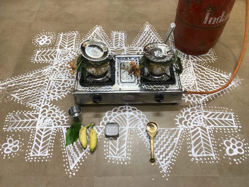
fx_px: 201
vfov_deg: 49.7
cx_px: 124
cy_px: 94
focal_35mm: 28
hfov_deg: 63.4
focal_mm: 3.99
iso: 125
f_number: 1.8
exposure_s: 1/33
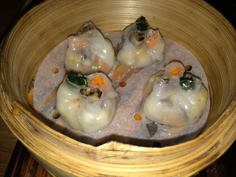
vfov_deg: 46.8
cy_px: 88
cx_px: 118
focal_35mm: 30
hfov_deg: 60.0
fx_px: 205
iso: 32
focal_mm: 4.12
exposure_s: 1/163
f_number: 2.2
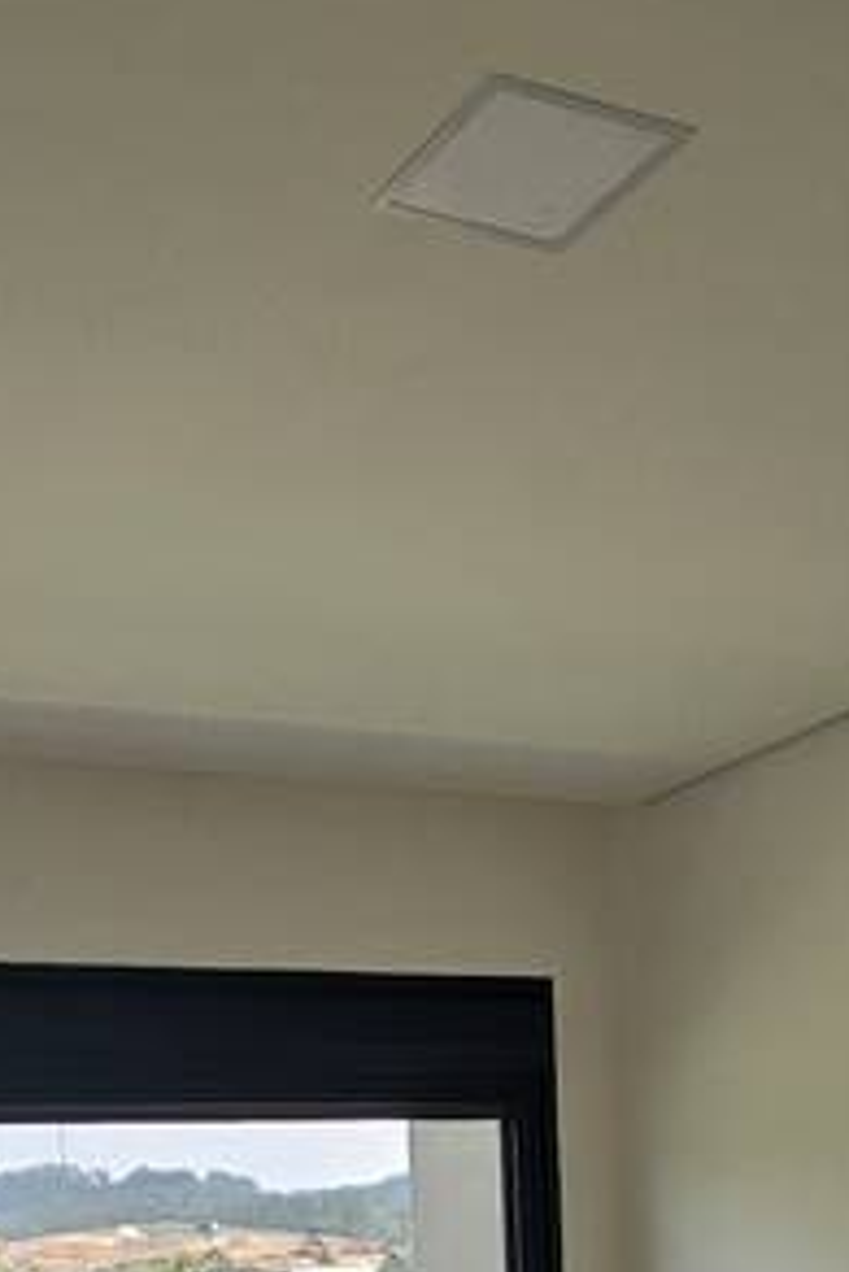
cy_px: 1625
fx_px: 1767
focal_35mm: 50
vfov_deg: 31.3
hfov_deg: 26.8
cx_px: 274
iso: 50
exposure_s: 1/360
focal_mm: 2.2
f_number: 2.2
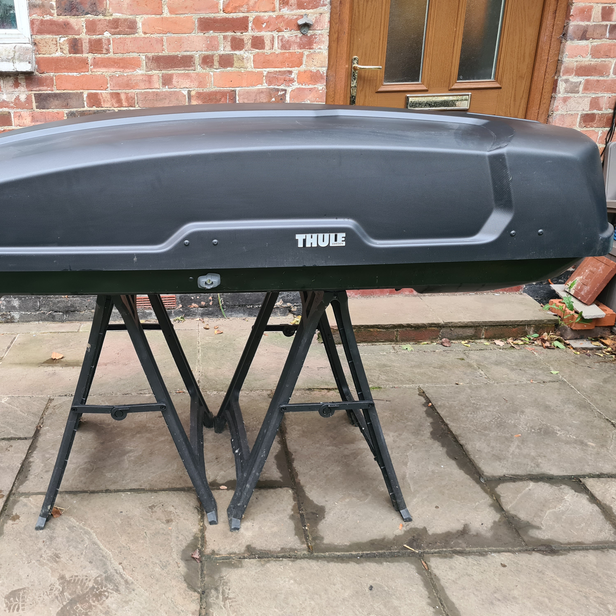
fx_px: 624
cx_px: 217
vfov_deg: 52.5
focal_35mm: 31
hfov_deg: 51.8
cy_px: 308
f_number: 1.8
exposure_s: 1/50
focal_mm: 5.4
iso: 200
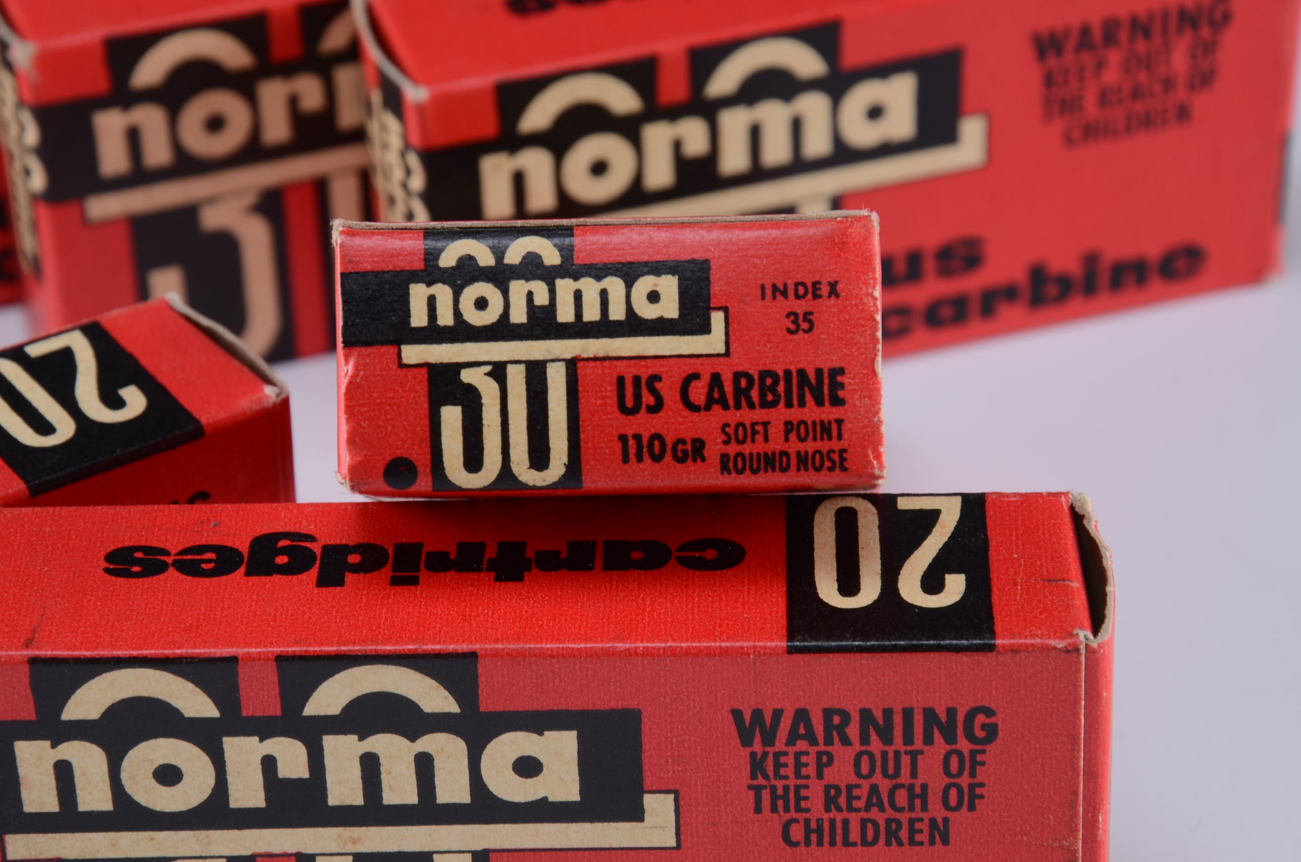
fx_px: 5680
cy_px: 431
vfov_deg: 8.7
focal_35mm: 158
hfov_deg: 13.1
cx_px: 650
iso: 125
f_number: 13
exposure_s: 1/100
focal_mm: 105
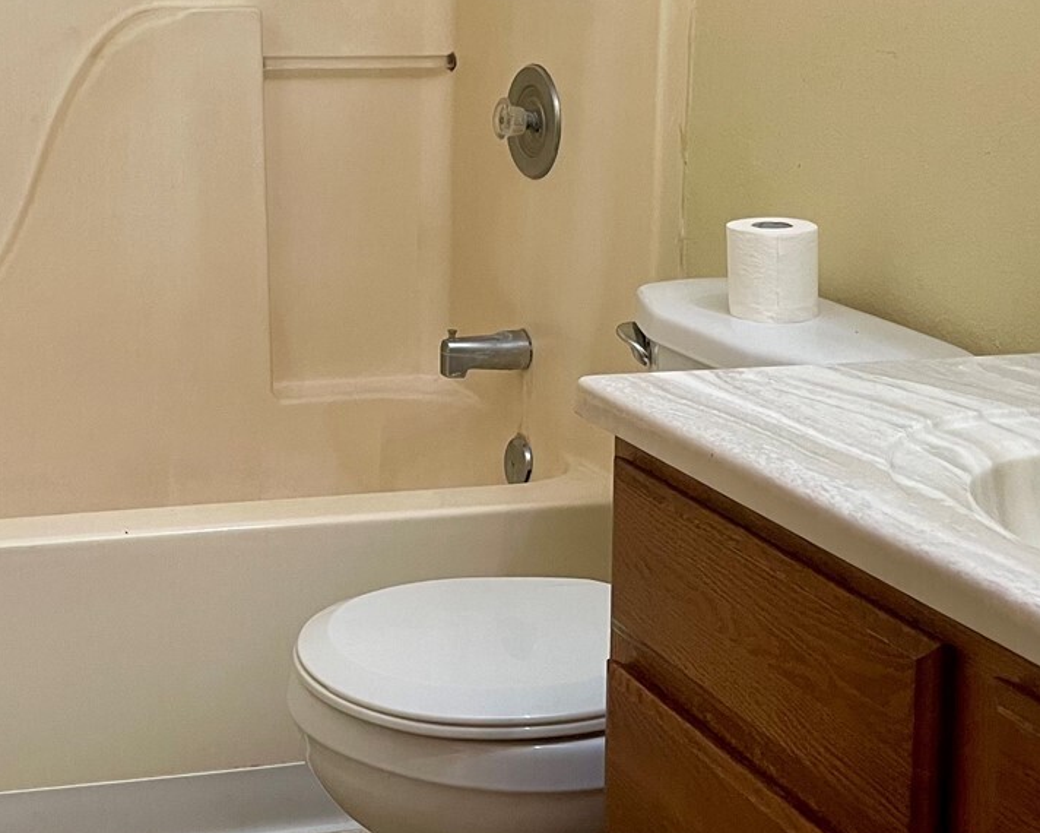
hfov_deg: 32.3
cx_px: 251
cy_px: 113
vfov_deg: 26.0
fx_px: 1755
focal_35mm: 57
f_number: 1.6
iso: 125
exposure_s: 1/60
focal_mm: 4.2
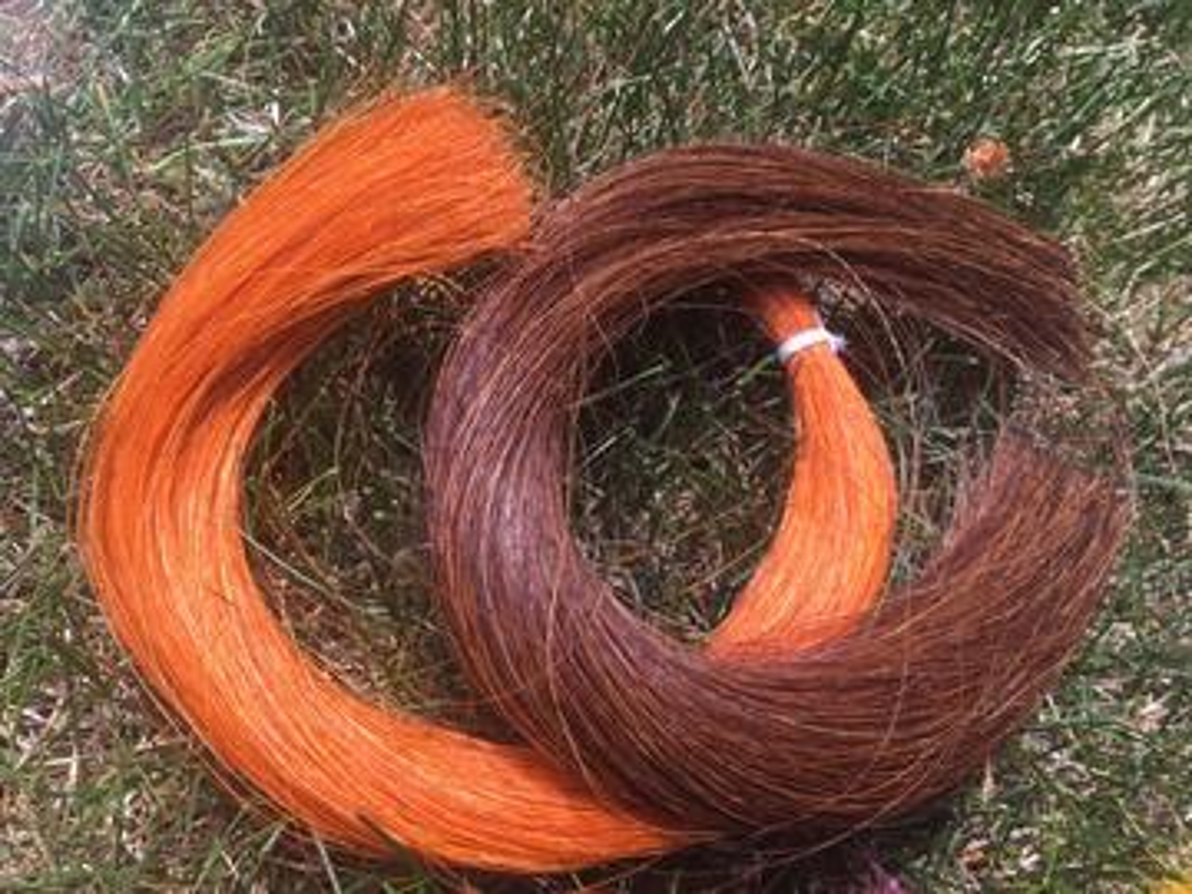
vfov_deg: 48.2
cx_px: 596
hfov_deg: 61.7
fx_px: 999
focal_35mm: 29
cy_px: 447
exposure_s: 1/430
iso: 25
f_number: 2.2
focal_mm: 4.15
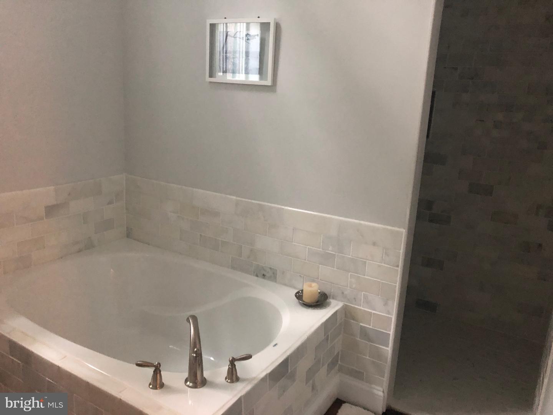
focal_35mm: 28
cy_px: 208
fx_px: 447
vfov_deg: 49.7
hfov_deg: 63.4
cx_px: 276
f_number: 1.8
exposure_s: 1/5
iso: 100
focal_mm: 3.99
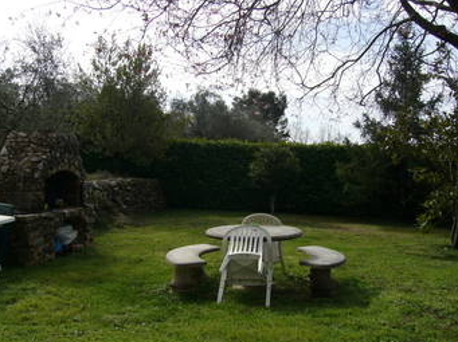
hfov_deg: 50.2
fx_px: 489
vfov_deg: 38.6
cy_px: 178
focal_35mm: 37
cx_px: 236
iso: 80
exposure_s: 1/400
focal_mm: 5.8
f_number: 5.6
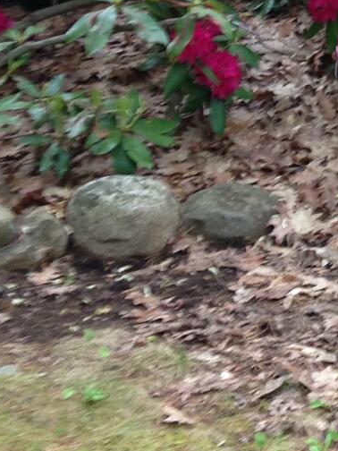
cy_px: -37
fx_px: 1705
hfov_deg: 10.8
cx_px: 530
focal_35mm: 131
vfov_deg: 14.7
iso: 50
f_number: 2.4
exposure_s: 1/24
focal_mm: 4.12
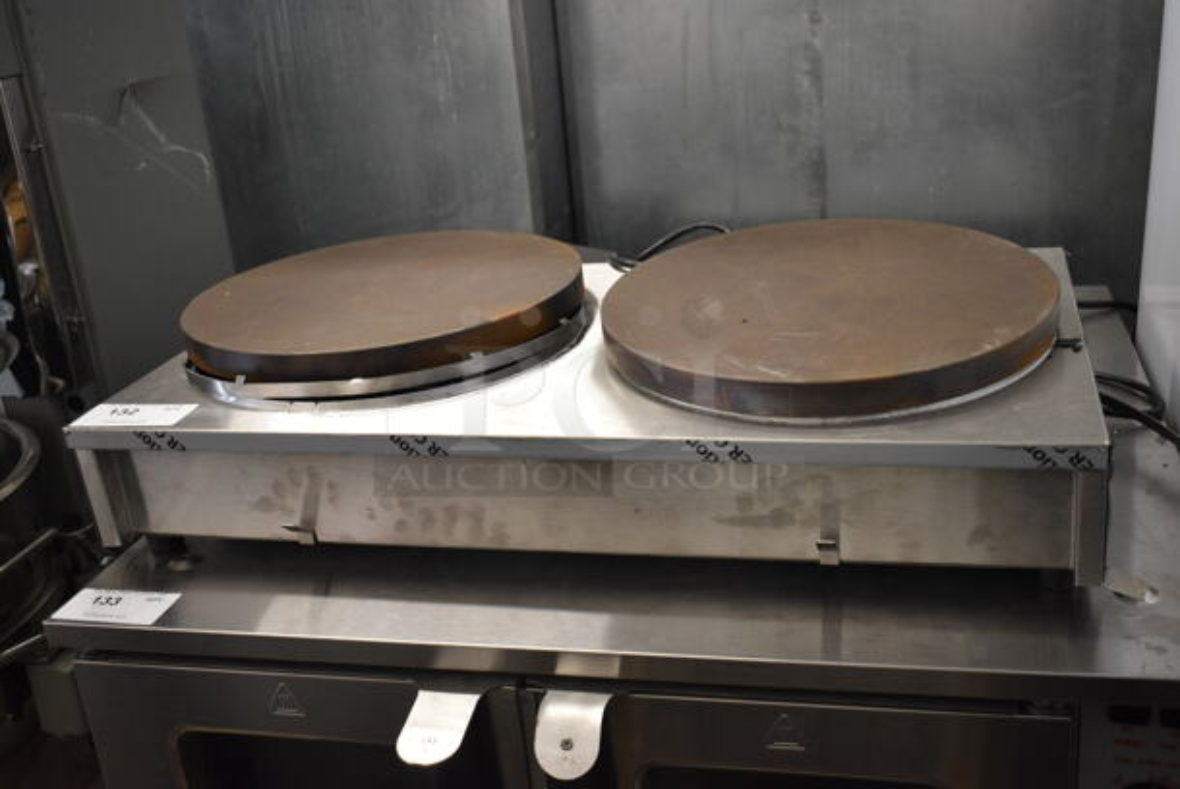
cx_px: 590
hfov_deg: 49.5
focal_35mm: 39
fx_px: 1280
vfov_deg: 34.3
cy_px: 394
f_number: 4
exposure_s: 1/40
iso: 800
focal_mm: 26
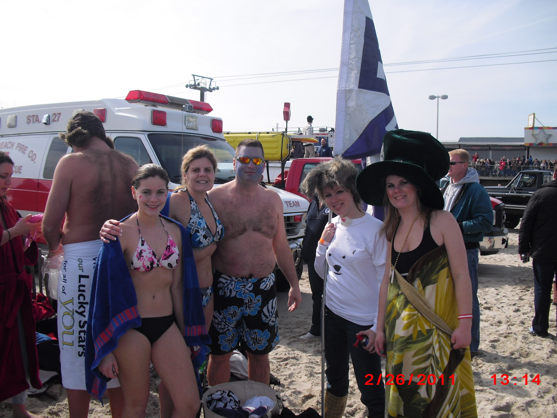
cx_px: 274
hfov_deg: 49.0
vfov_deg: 37.7
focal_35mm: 38
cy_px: 211
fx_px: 611
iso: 64
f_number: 7.8
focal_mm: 6.3
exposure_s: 1/160
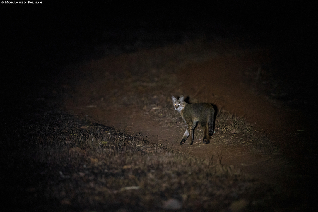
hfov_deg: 3.4
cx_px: 159
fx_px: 5300
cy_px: 106
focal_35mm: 600
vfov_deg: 2.3
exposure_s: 1/200
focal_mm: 600
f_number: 4
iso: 12800
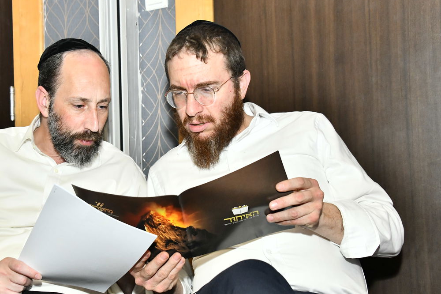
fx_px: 771
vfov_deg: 21.6
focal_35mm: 63
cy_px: 147
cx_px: 146
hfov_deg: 31.6
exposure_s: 1/100
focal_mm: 45
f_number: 5.6
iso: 2500
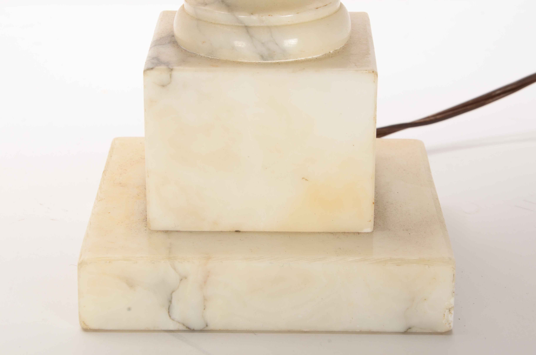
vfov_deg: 11.4
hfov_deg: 17.1
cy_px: 178
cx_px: 268
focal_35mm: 120
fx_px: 1783
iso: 200
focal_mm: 80
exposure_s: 1/160
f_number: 16
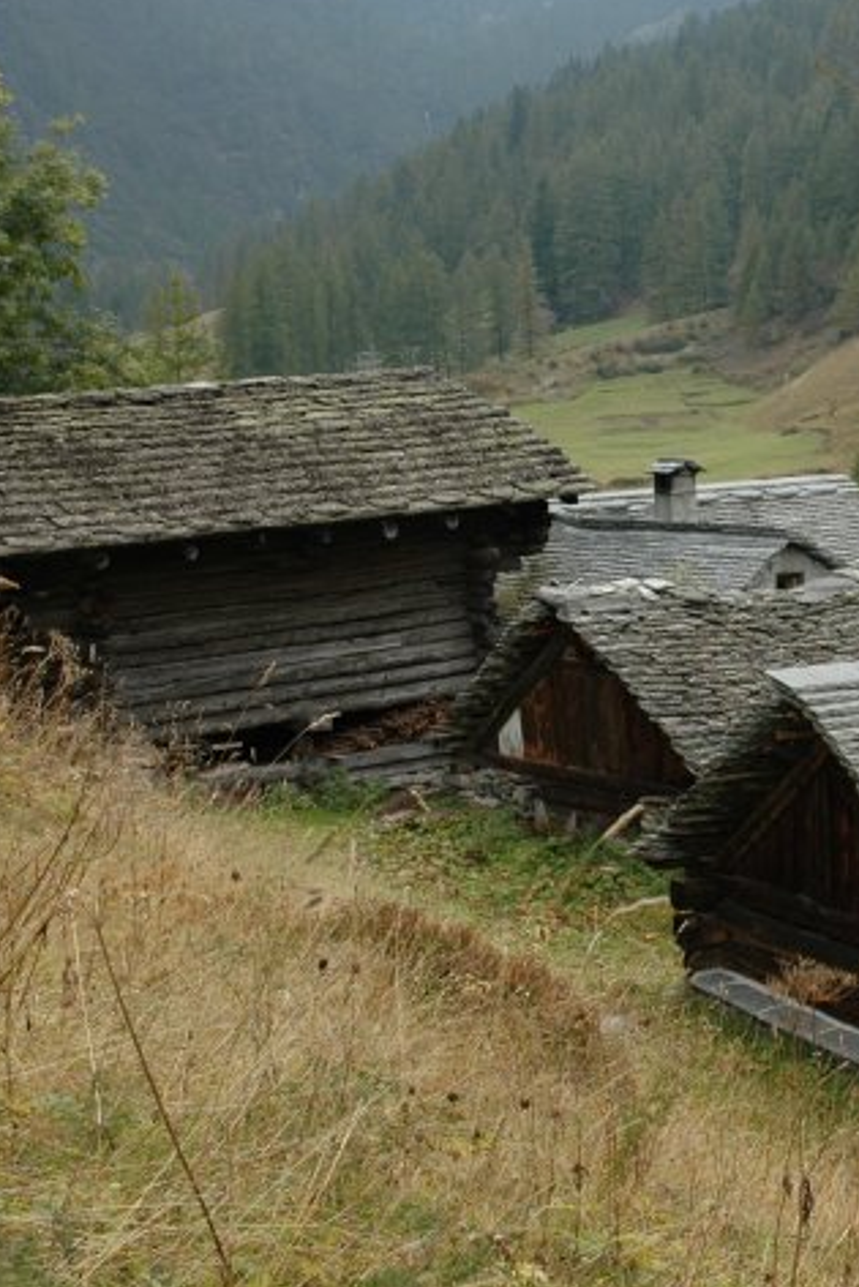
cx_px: 794
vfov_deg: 32.5
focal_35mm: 62
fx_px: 2209
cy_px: 635
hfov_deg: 21.5
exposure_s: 1/125
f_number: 6.3
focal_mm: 27
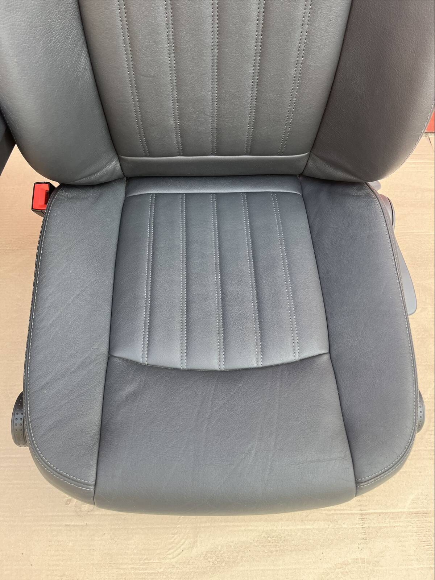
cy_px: 290
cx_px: 218
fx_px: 436
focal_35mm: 26
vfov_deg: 67.3
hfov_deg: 53.1
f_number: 1.6
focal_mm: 5.1
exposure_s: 1/122
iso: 100
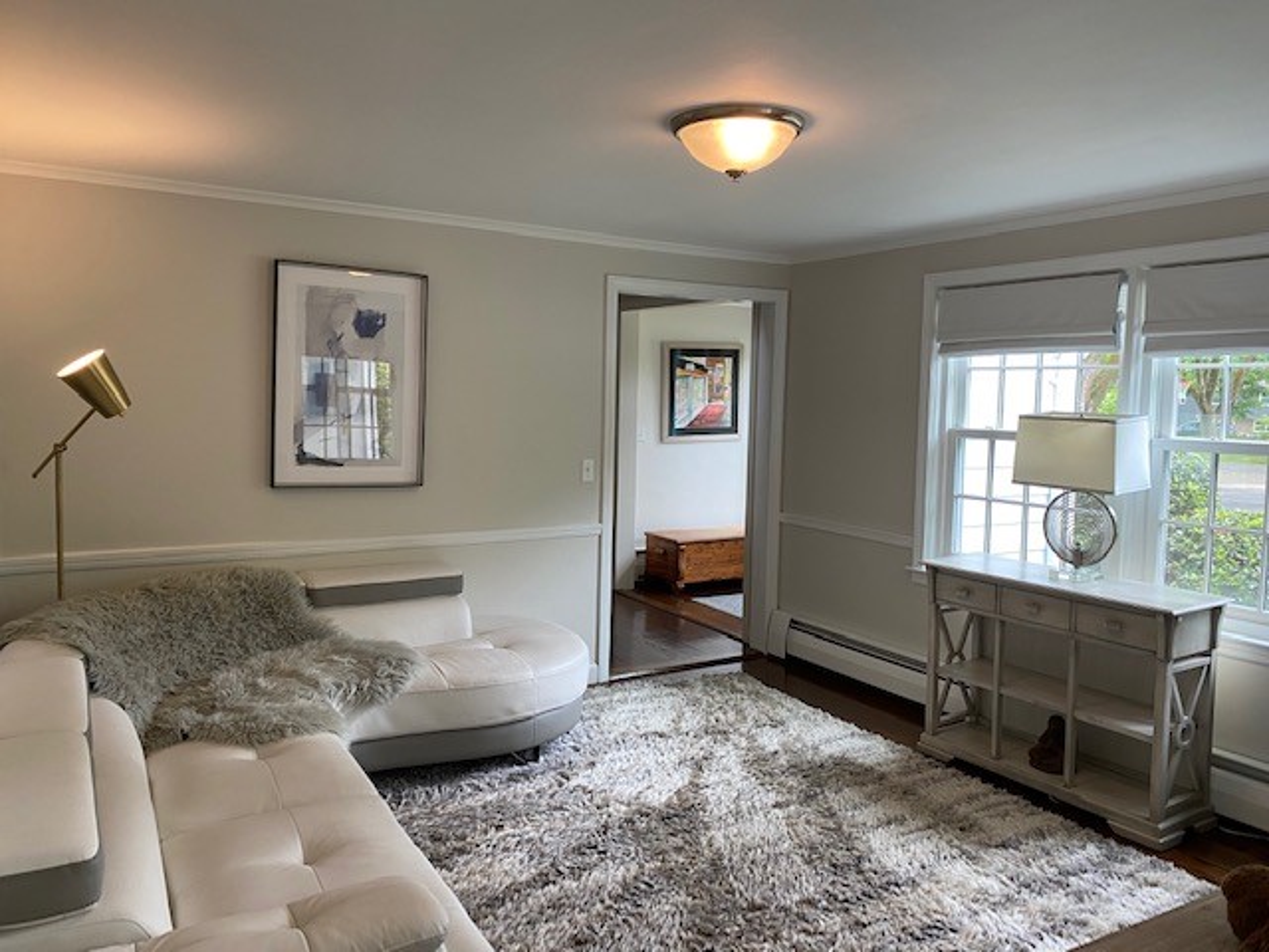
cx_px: 634
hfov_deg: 67.3
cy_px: 476
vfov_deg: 53.1
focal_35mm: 26
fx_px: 953
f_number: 1.8
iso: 100
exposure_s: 1/60
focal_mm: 4.25
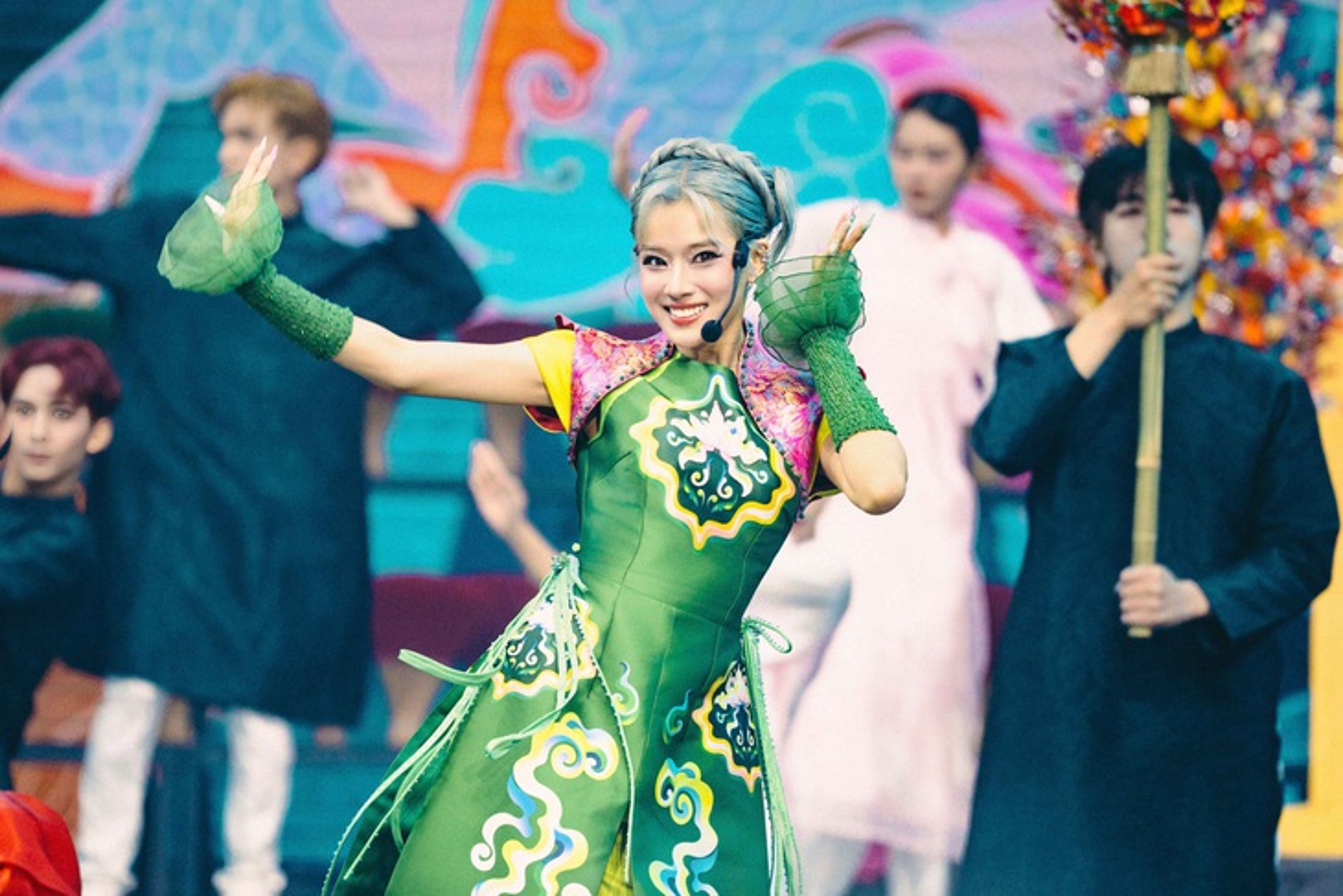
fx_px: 11193
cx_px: 672
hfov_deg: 6.9
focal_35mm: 300
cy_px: 448
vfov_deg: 4.6
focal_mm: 200
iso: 2000
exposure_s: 1/500
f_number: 2.8
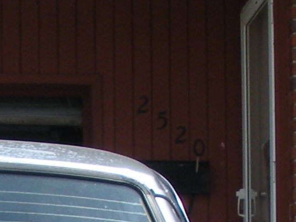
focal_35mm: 247
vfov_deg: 5.8
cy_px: 551
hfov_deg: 7.9
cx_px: -100
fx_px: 2112
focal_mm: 6.3
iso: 64
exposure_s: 1/506
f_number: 3.5
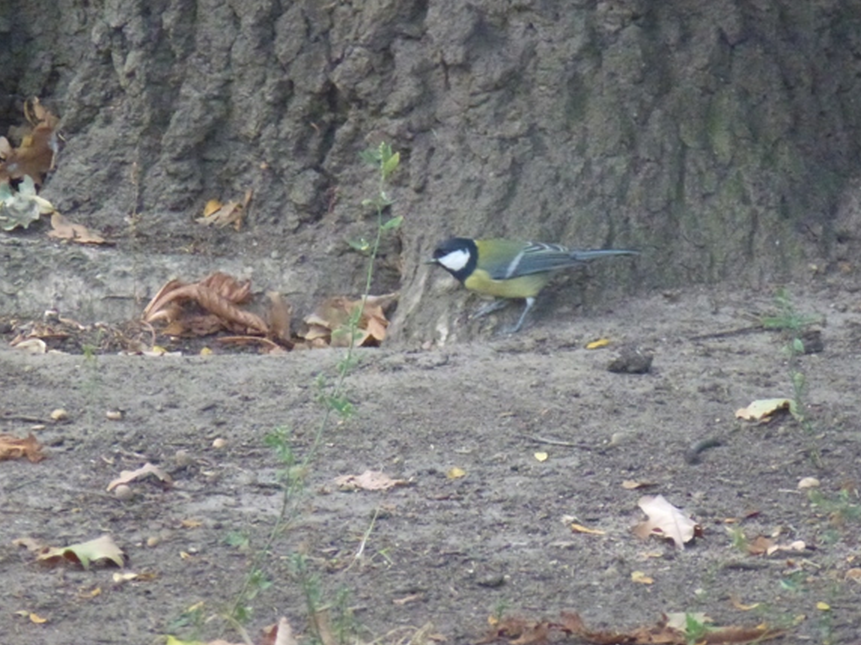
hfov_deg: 3.5
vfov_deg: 2.6
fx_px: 14028
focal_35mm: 564
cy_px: 304
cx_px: 446
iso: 800
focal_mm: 68.8
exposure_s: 1/100
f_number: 5.9
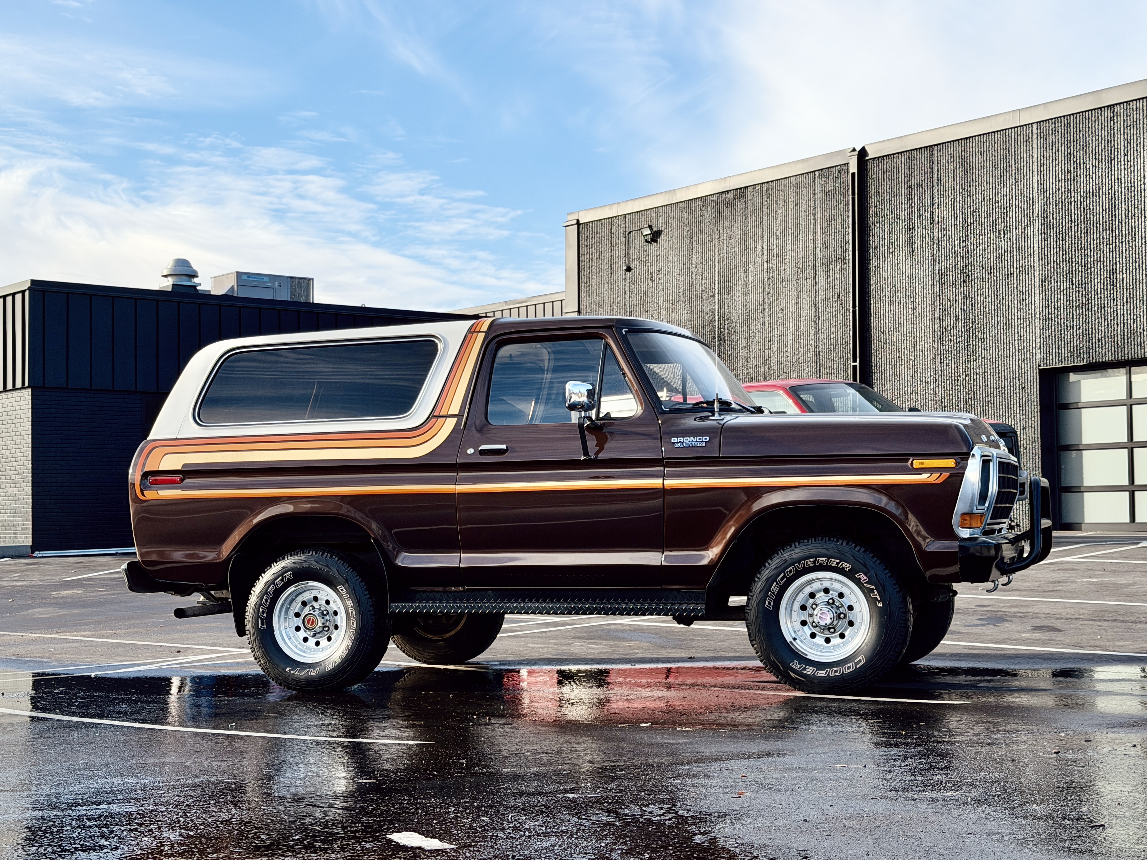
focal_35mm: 48
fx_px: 1590
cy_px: 430
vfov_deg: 30.3
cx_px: 574
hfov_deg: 39.7
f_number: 1.78
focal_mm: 6.76
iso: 64
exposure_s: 1/1931
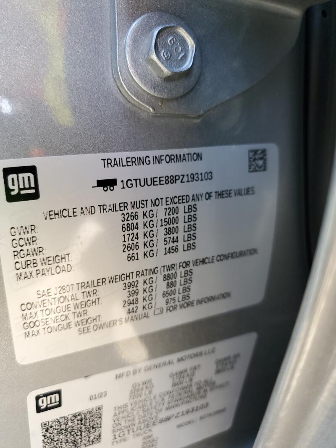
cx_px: 168
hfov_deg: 53.1
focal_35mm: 26
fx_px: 337
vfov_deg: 67.3
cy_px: 224
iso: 64
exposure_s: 1/120
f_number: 1.5
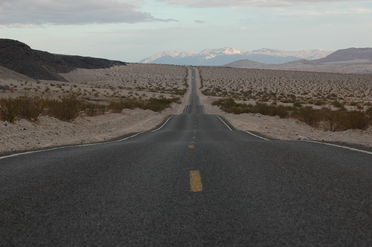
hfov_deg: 19.5
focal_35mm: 105
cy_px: 124
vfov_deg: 13.0
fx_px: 1084
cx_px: 186
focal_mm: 70
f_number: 9
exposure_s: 1/200
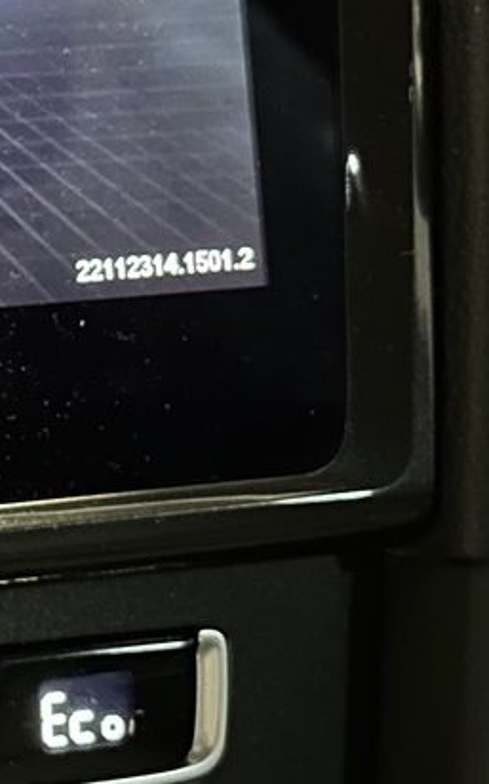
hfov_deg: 7.2
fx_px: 3694
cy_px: -46
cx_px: -622
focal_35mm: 173
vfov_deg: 11.9
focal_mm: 6.86
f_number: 1.78
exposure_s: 1/5
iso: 400
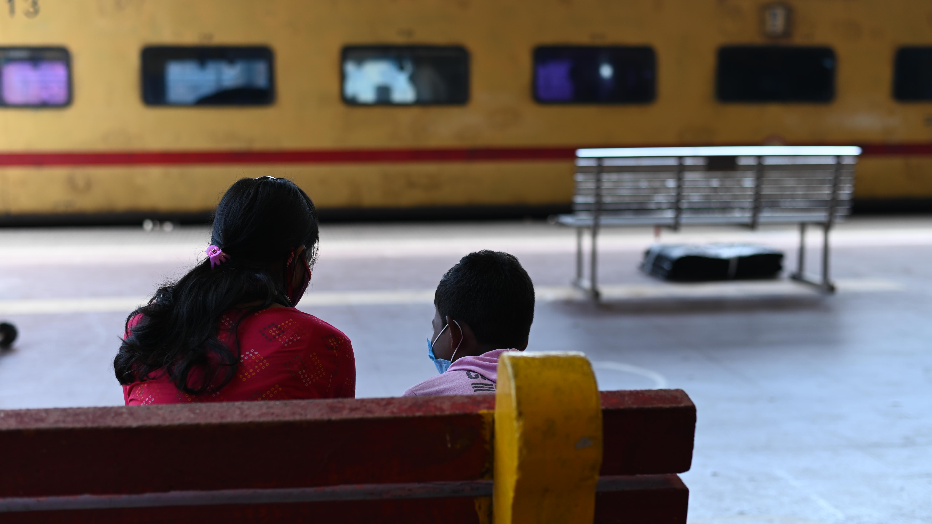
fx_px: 1310
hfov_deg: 39.2
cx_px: 469
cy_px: 235
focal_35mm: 53
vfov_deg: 22.6
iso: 140
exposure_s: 1/320
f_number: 2.8
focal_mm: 50
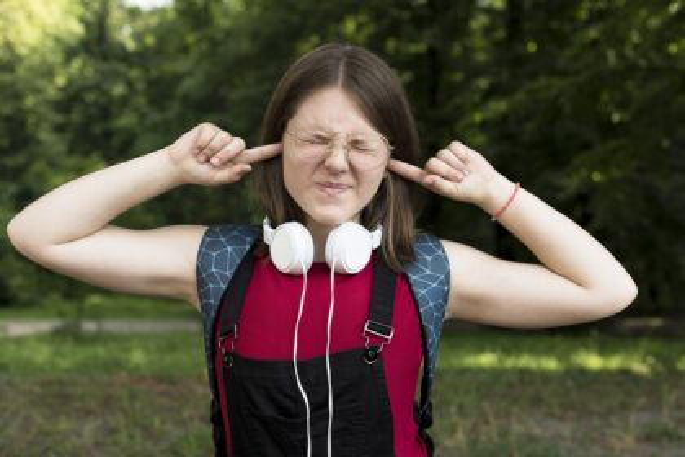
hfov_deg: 39.6
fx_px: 951
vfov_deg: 27.0
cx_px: 342
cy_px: 228
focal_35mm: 50
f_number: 4
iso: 100
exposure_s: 1/200
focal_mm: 50
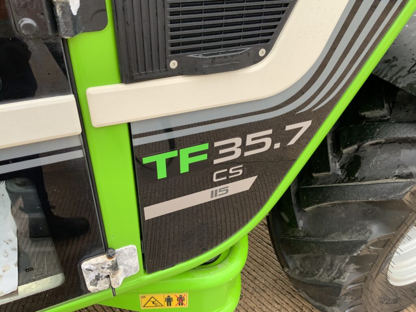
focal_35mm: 29
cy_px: 156
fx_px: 349
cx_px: 208
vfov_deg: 48.2
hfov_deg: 61.7
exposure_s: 1/122
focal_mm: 3
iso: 50
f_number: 1.8
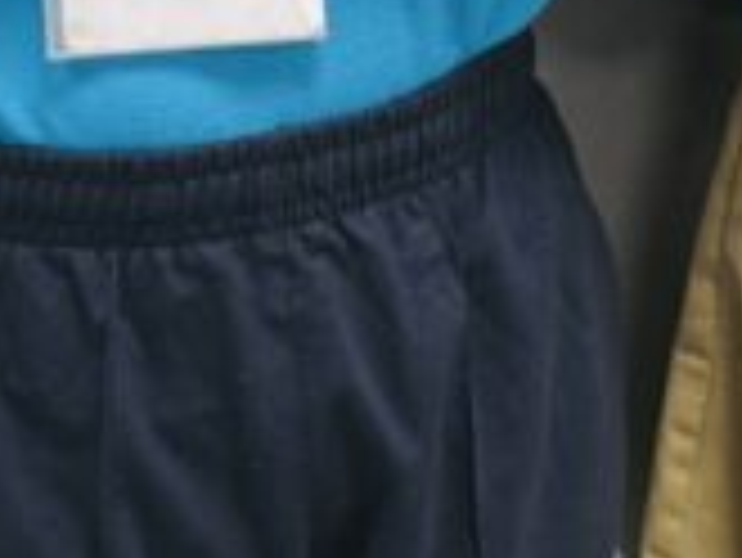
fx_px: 3196
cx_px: 562
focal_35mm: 149
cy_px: -216
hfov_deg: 13.2
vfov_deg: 9.7
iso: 200
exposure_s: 1/100
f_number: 1.78
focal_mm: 6.76
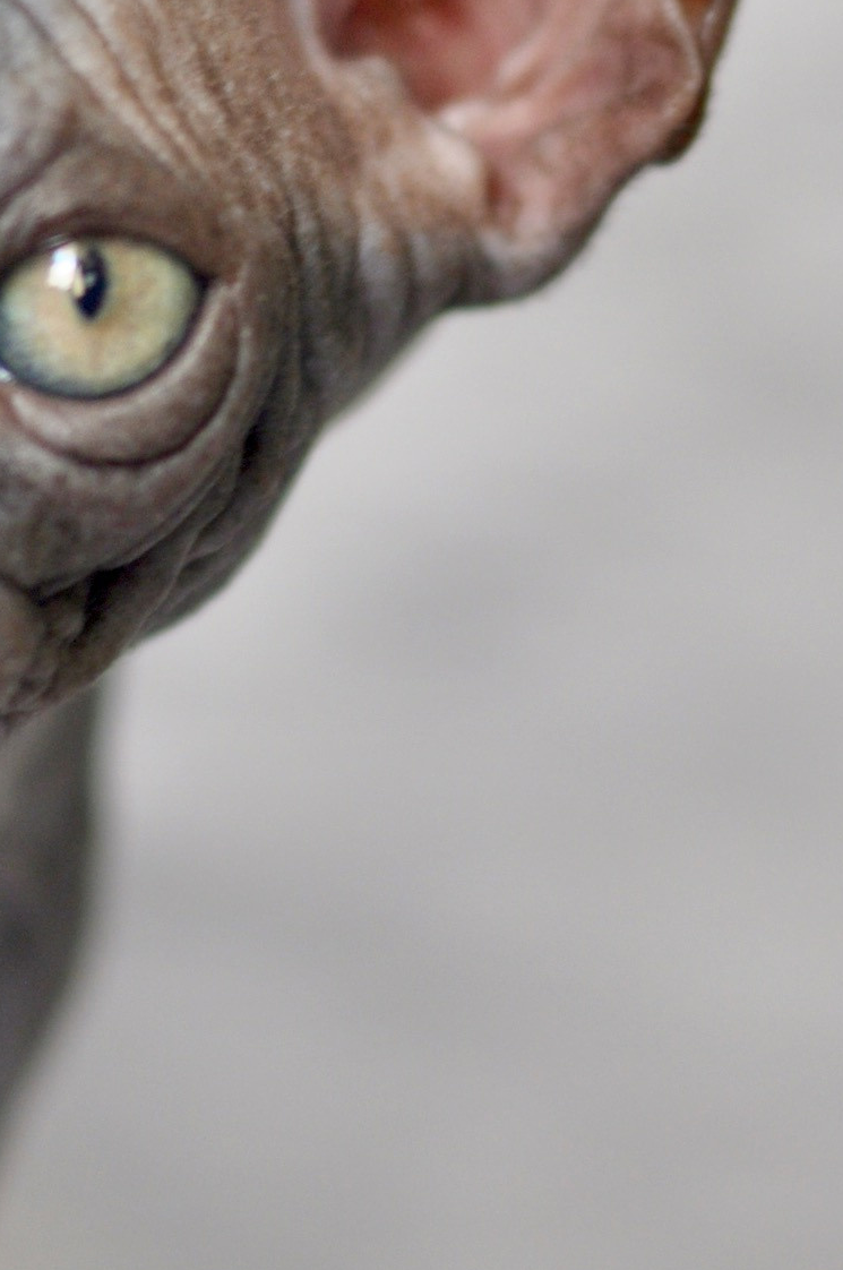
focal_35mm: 215
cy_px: 514
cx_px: 462
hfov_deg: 6.4
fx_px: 7572
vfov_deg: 9.6
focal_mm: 50
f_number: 2.2
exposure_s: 1/200
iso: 500
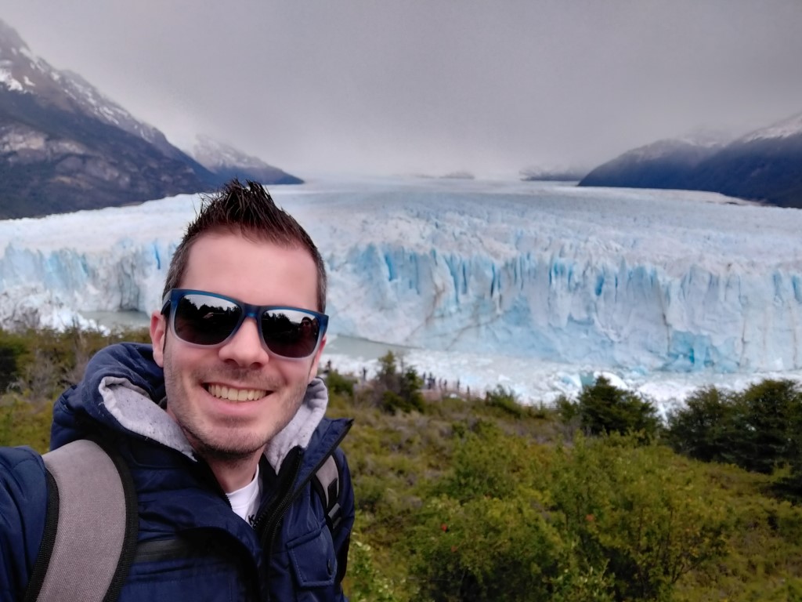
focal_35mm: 26
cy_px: 301
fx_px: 602
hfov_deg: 67.3
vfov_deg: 53.1
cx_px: 401
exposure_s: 1/1633
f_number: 2
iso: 40
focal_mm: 3.89
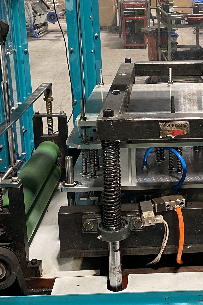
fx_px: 541
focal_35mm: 64
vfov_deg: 31.3
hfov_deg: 20.8
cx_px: 184
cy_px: 113
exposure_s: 1/50
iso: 250
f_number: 1.8
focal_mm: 4.25
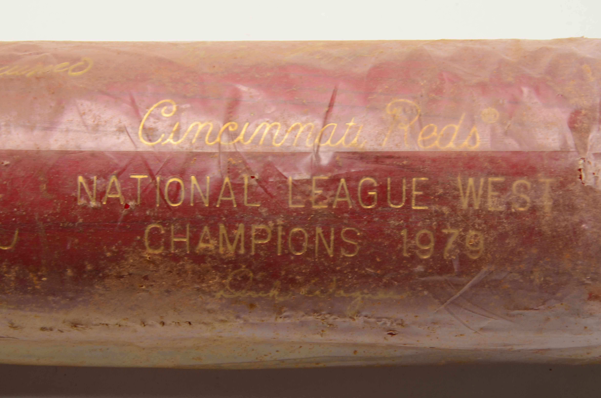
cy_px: 199
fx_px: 2624
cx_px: 300
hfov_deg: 13.1
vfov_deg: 8.7
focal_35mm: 158
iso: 200
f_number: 18
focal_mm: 105
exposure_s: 1/160
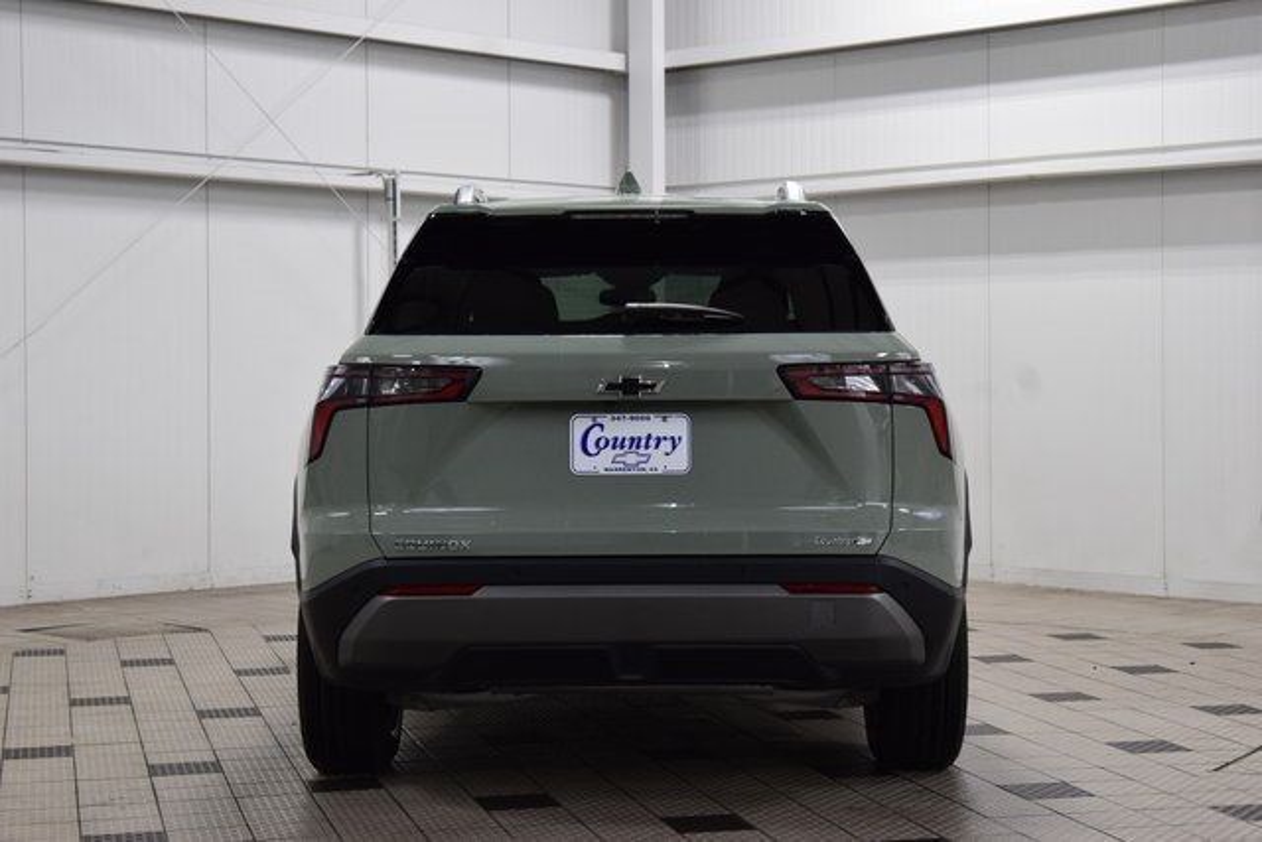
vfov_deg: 20.6
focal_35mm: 66
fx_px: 2314
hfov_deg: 30.5
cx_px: 631
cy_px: 421
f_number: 7.1
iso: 1600
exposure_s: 1/60
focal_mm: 44
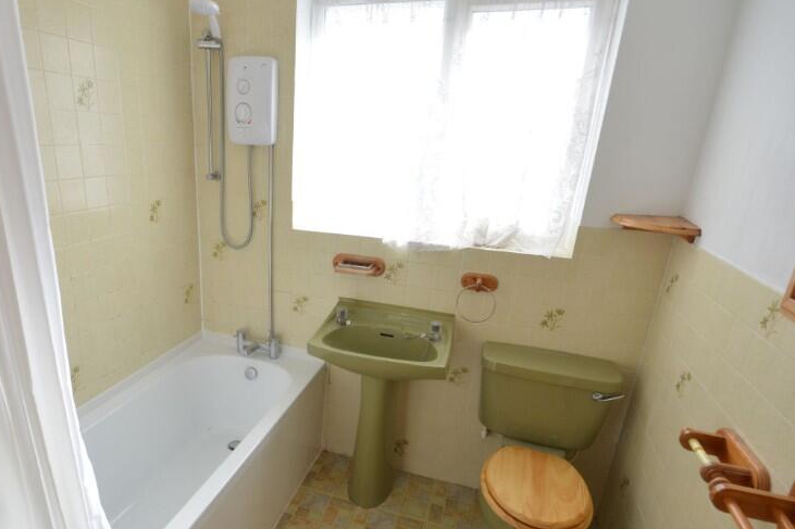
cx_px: 323
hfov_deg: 80.4
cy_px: 310
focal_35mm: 21
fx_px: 464
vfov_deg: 59.1
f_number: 8
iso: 400
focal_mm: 10
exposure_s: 1/125
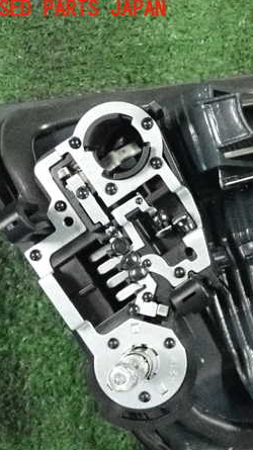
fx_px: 824
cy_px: 224
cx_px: 285
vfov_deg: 30.6
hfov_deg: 16.9
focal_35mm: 69
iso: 8000
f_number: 3.1
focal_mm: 8.4
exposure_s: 1/125
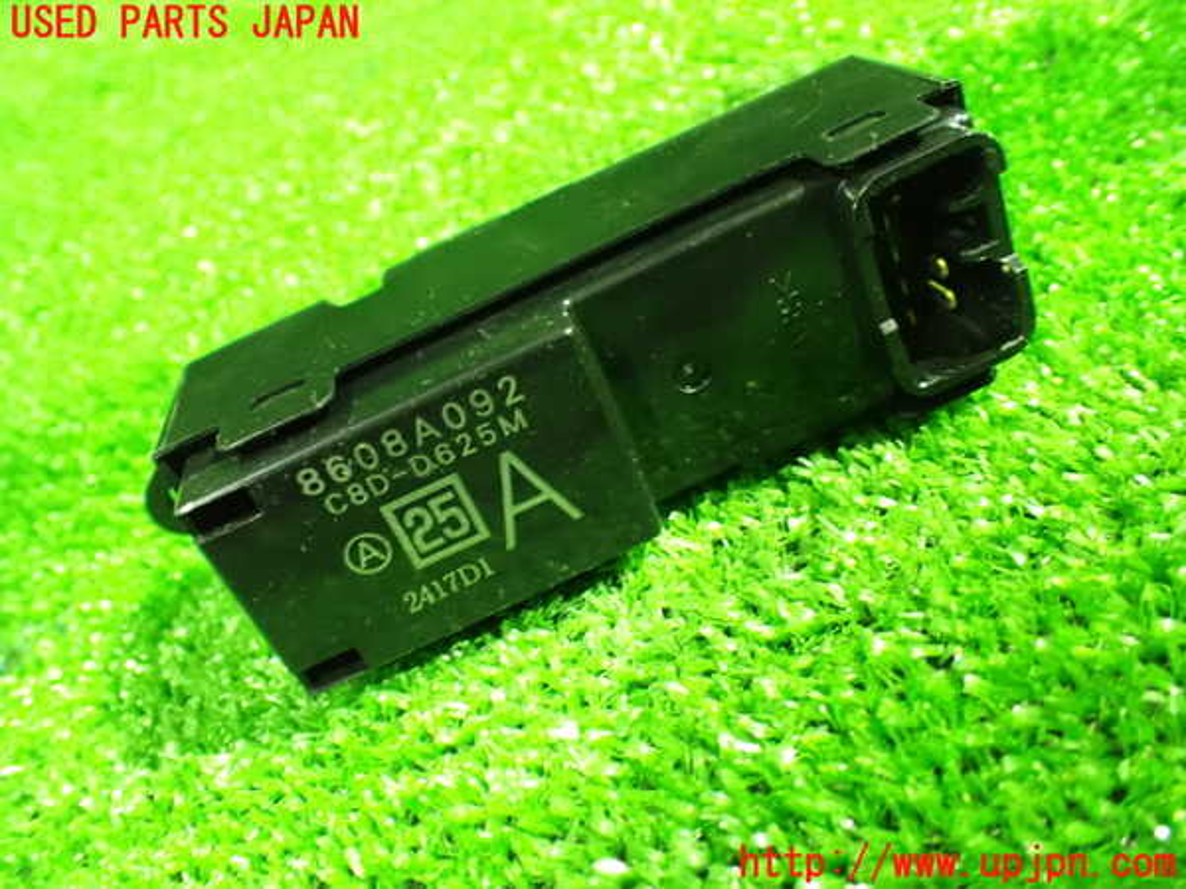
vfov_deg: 46.8
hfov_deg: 60.0
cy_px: 444
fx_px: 1028
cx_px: 593
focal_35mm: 30
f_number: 2.3
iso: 1600
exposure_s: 1/20
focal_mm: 5.4
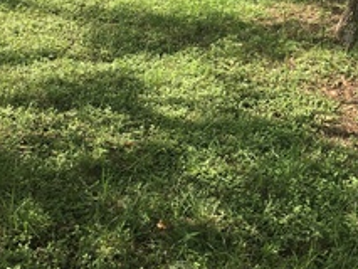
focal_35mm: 87
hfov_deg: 22.1
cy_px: -34
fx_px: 900
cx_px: 299
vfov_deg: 16.4
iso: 25
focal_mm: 4.15
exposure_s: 1/732
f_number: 2.2
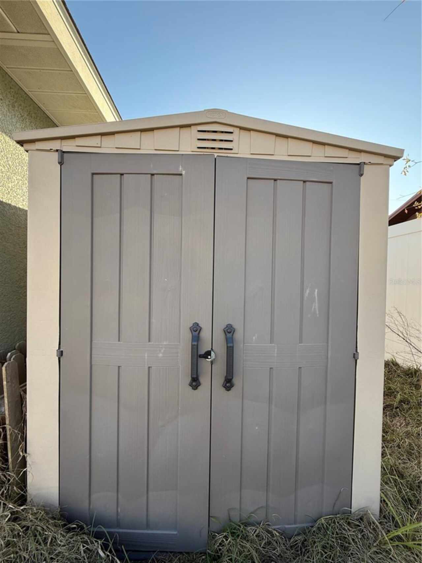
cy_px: 282
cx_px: 211
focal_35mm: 14
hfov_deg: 85.7
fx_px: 228
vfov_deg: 102.1
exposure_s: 1/165
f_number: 2.2
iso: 50
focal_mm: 2.22
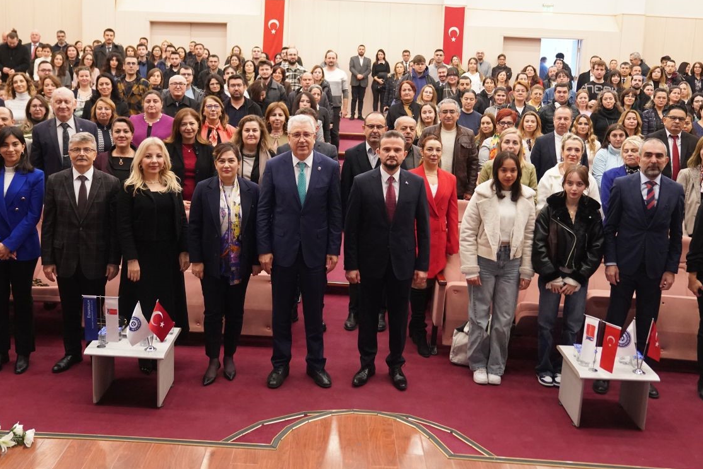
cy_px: 166
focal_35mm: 39
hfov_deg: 49.5
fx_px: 762
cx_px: 330
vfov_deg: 34.0
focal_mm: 29
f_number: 3.2
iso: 5000
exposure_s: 1/125
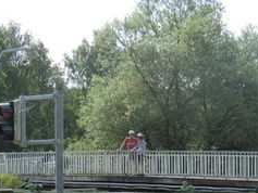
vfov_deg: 16.1
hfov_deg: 21.9
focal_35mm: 89
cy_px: 217
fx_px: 664
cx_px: 184
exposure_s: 1/400
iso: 64
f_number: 3.6
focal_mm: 6.1
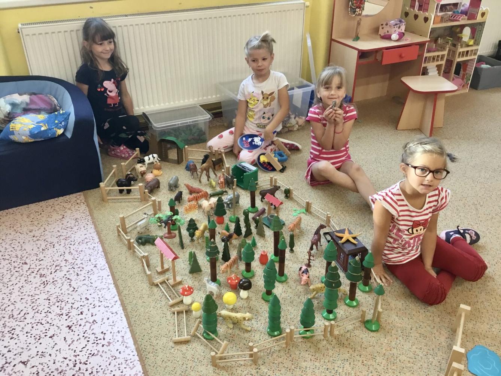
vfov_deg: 45.5
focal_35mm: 31
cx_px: 250
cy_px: 188
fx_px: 449
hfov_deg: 58.3
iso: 80
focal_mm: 3.3
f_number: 2.4
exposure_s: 1/33
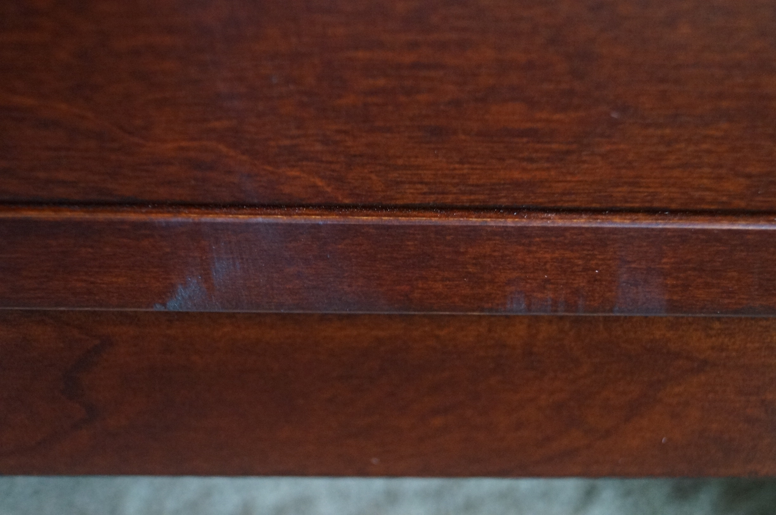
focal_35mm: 52
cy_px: 258
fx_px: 1130
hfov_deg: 37.9
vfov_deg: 25.7
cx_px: 388
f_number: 5
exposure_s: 1/40
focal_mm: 35
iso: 3200
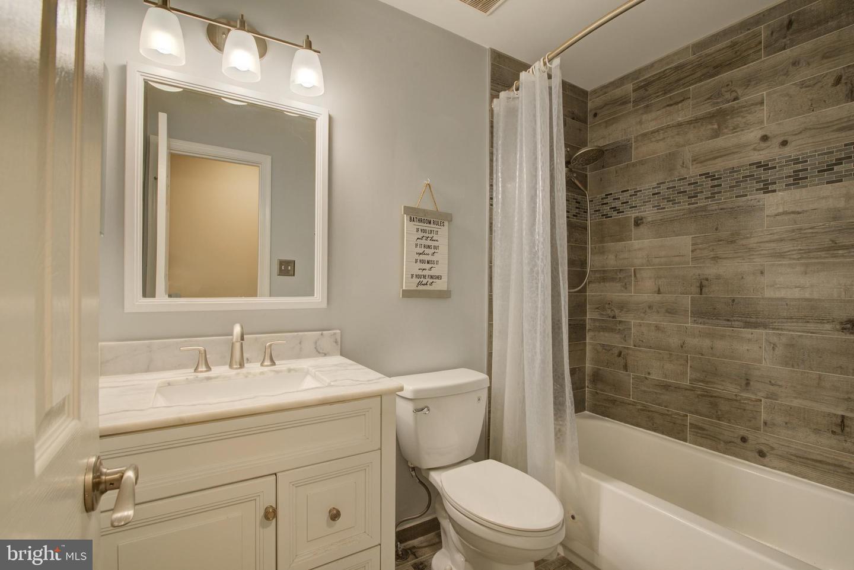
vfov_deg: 73.8
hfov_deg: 96.7
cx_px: 427
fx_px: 380
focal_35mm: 16
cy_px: 285
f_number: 8
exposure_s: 1/20
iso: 200
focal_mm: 16
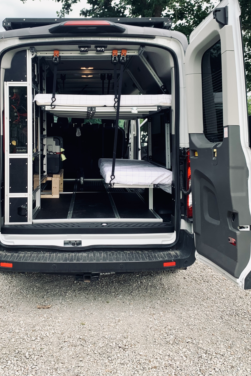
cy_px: 142
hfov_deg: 36.6
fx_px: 377
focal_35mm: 36
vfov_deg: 52.6
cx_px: 91
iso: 25
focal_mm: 4.25
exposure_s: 1/333
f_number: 1.8
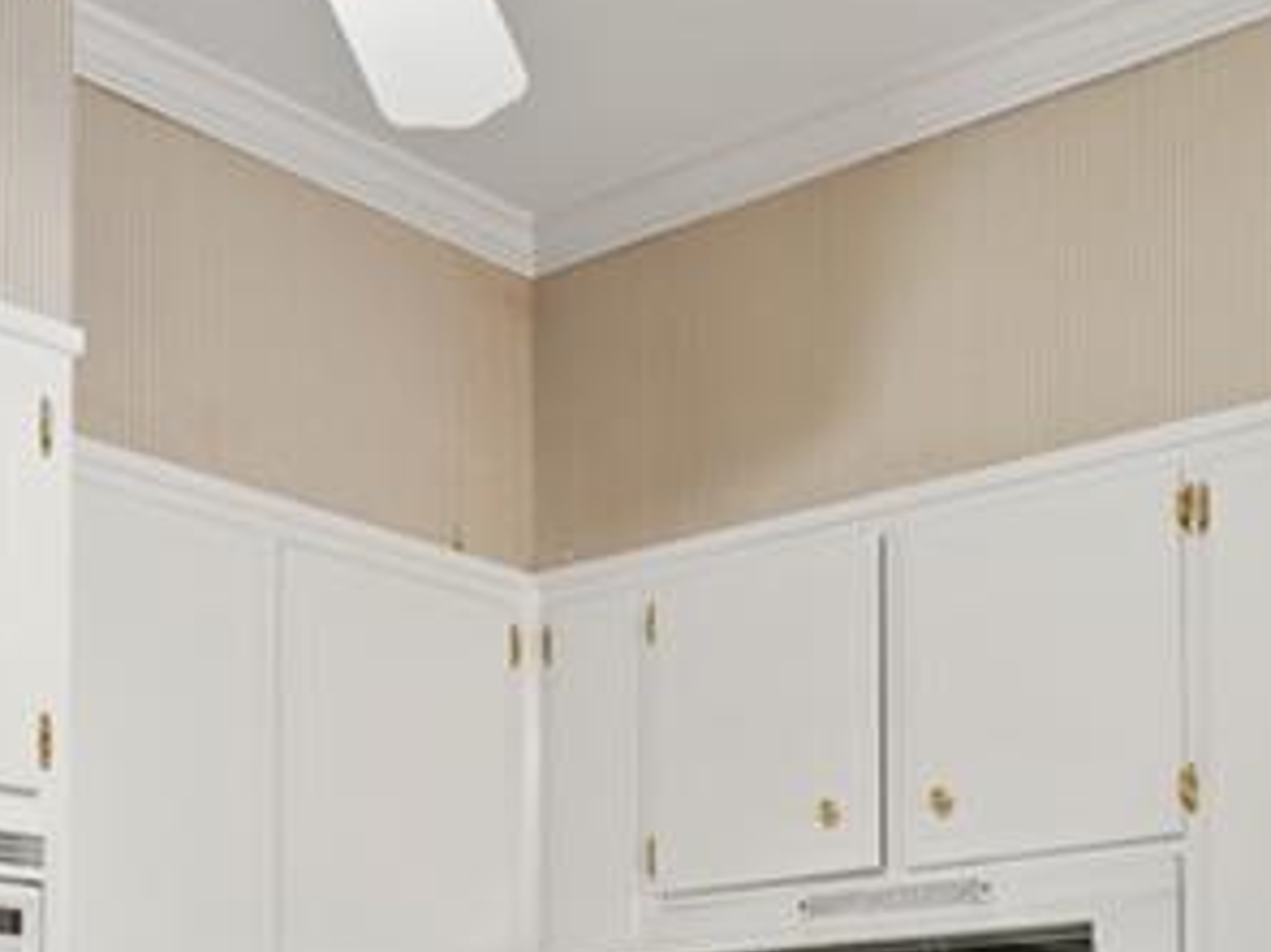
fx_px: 2202
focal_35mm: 60
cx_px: 918
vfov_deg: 22.2
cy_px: 1198
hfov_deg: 31.7
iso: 1250
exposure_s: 1/20
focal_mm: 18
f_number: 6.3
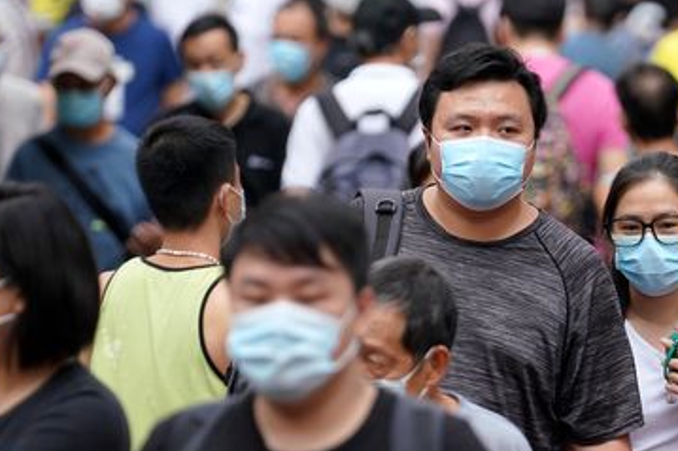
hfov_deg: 6.2
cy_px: 268
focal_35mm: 331
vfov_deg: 4.1
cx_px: 483
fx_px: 6231
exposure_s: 1/320
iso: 250
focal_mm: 198
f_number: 3.2
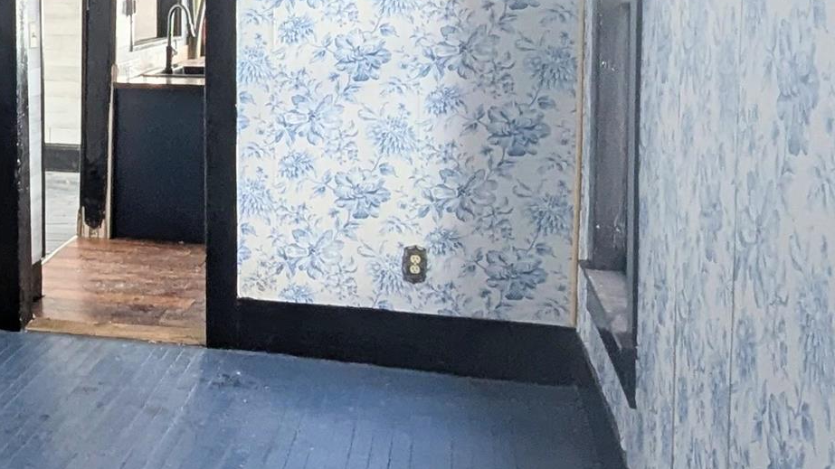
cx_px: -82
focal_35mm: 47
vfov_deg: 24.8
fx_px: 1041
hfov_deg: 36.9
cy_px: 60
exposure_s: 1/69.3
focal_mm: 1.95
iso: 134
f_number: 2.2
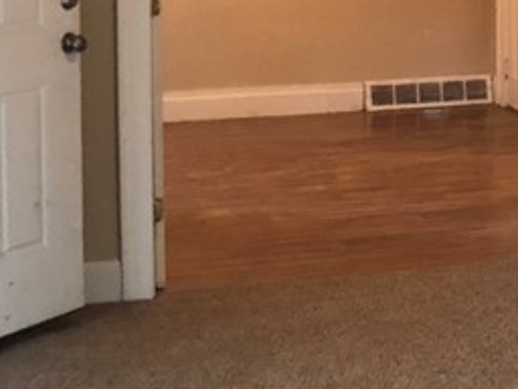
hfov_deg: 16.2
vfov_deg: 13.1
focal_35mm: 112
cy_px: 0
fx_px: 1676
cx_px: 759
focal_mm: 3.99
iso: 100
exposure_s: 1/15
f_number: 1.8
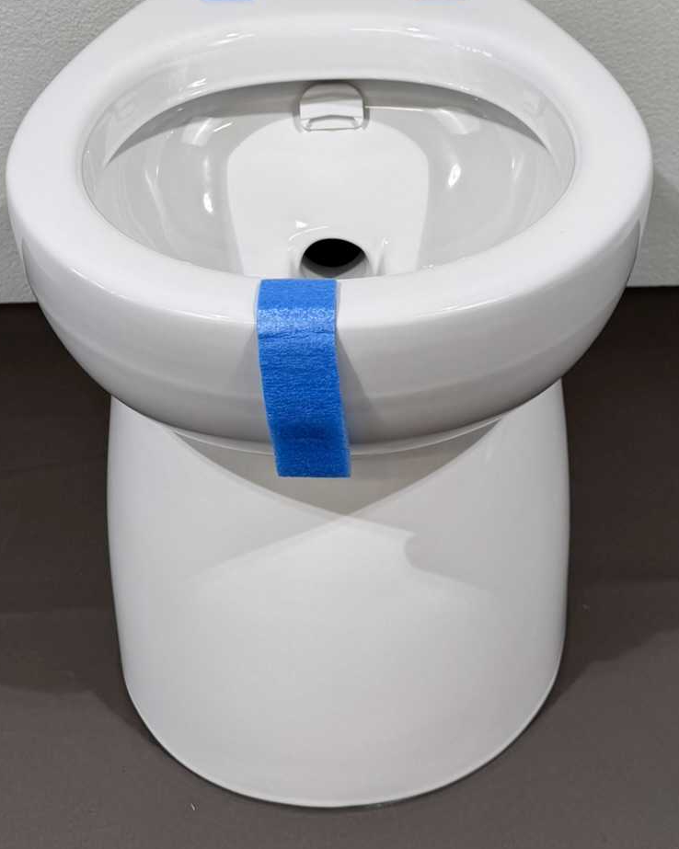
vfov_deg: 35.2
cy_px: 214
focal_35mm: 52
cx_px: 354
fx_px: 1307
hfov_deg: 29.1
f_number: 1.78
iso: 64
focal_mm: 6.76
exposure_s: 1/257
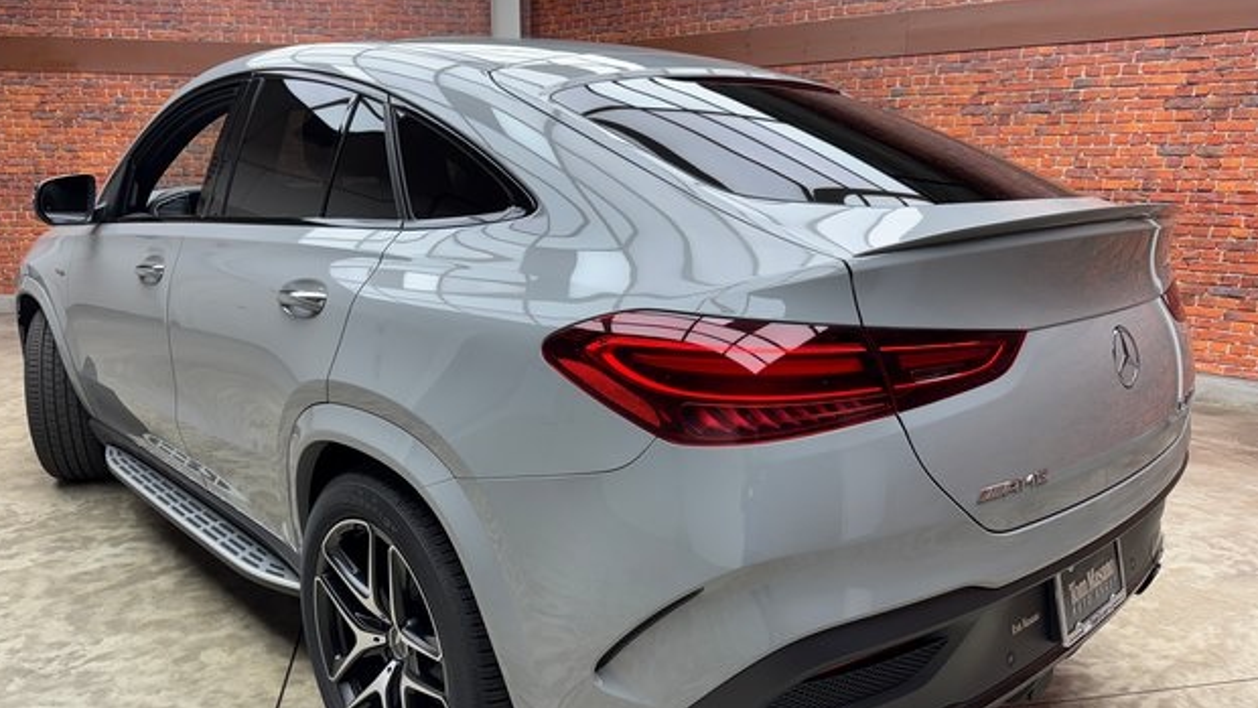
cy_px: 436
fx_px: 901
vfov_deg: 42.6
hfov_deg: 69.8
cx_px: 623
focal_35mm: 27
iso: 64
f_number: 1.78
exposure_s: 1/120
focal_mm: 6.76
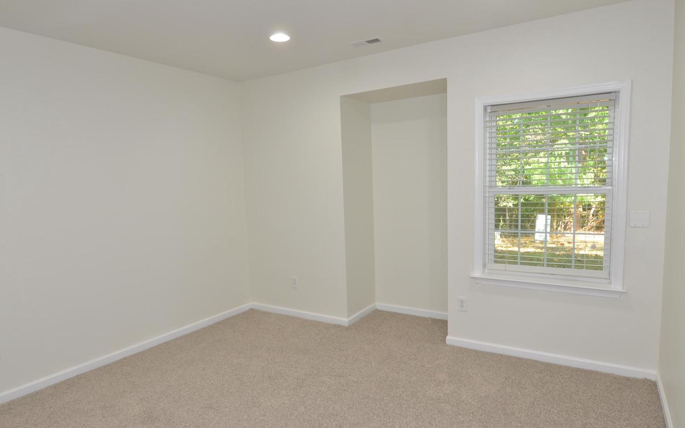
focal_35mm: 22
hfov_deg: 79.6
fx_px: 411
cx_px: 342
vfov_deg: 55.0
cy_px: 230
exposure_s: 1/60
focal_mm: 14
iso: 360
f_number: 4
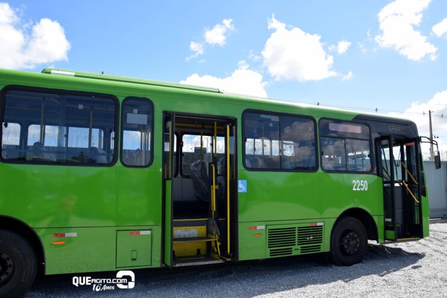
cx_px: 224
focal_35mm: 27
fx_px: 335
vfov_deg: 47.9
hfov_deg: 67.4
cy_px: 149
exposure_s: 1/320
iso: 200
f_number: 9
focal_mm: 18
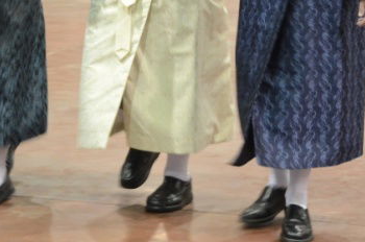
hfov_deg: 13.0
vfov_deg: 8.6
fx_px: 1599
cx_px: 131
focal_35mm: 158
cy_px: -47
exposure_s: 1/30
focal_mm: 36
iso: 1600
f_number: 5.6
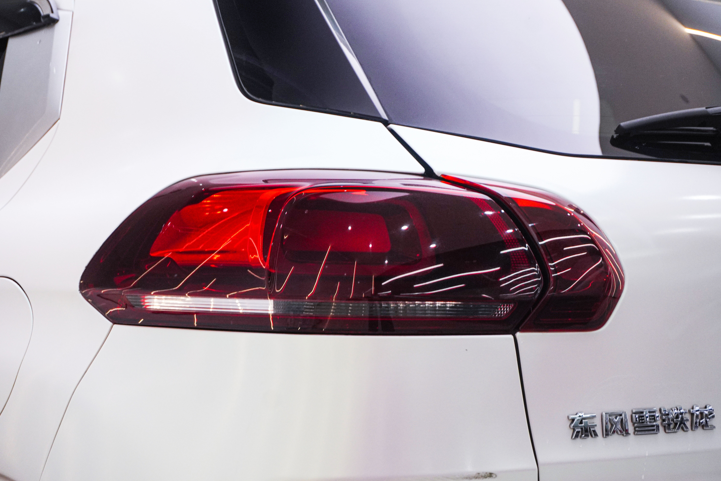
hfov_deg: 26.7
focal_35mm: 76
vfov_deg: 17.9
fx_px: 1522
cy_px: 238
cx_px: 359
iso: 1000
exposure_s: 1/80
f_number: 6.3
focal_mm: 50
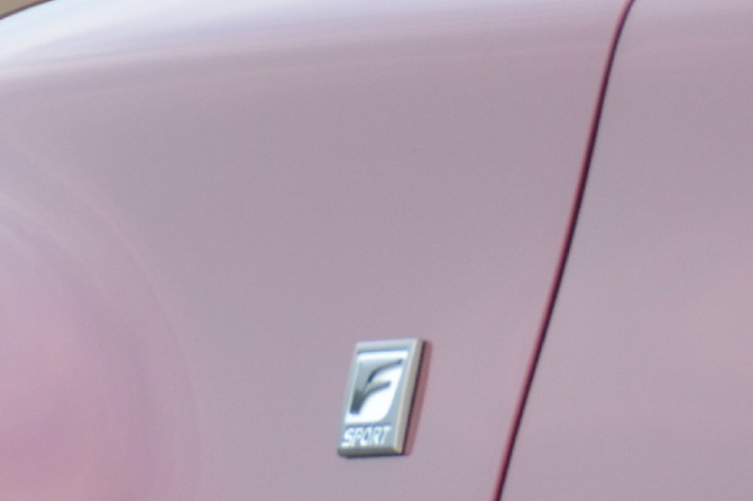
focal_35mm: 1116
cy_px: 900
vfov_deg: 1.2
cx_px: 204
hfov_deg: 1.8
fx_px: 23336
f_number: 5.6
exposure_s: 1/640
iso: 800
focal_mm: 200
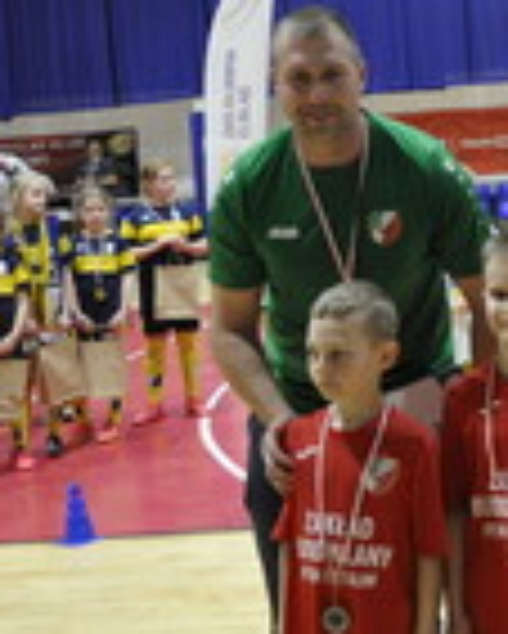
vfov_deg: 24.6
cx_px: 778
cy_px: 202
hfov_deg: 17.7
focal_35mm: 77
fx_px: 1446
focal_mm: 18
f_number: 3.5
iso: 800
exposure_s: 1/50
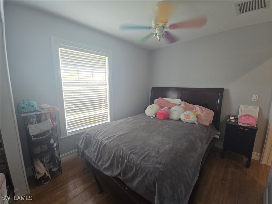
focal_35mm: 13
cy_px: 102
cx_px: 136
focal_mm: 2.2
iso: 160
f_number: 2.2
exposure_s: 1/60
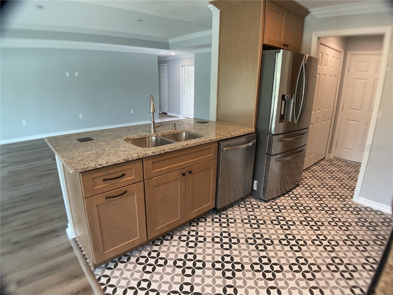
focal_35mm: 29
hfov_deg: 61.7
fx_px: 329
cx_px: 196
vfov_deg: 48.2
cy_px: 148
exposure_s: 1/60
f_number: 1.8
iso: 64
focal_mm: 3
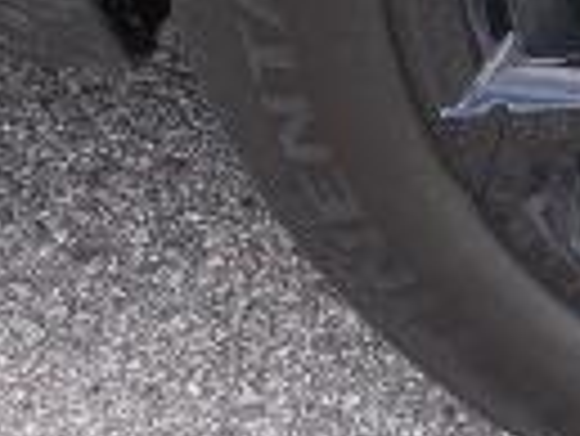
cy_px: -40
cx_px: 926
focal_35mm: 129
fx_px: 2163
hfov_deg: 14.1
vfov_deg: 11.4
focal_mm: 4.6
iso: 80
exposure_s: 1/100
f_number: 3.2
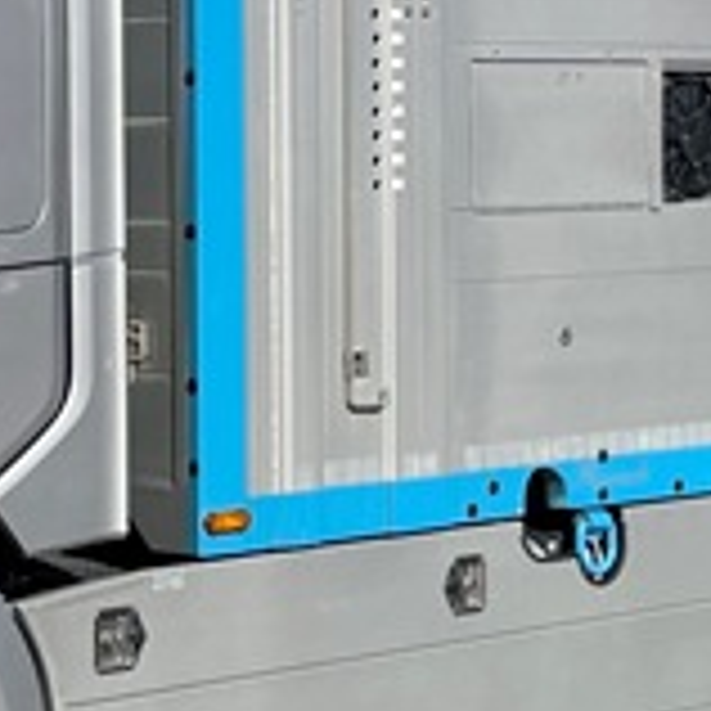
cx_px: 504
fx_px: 3462
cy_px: 36
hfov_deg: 11.7
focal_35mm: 149
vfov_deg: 11.6
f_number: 1.6
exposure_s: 1/6135
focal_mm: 4.2
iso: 32
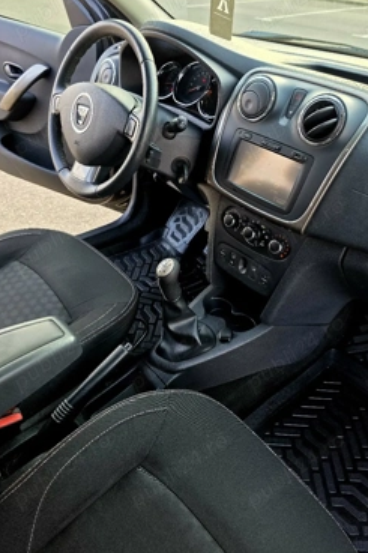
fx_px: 399
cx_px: 209
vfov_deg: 69.3
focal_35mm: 26
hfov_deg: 49.4
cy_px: 254
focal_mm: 6.3
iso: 100
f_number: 1.7
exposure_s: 1/182
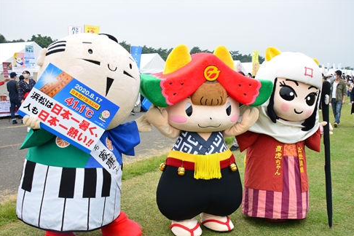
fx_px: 379
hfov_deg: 50.1
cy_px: 118
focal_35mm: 39
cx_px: 180
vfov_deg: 34.6
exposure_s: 1/500
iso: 500
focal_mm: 25
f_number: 5.6
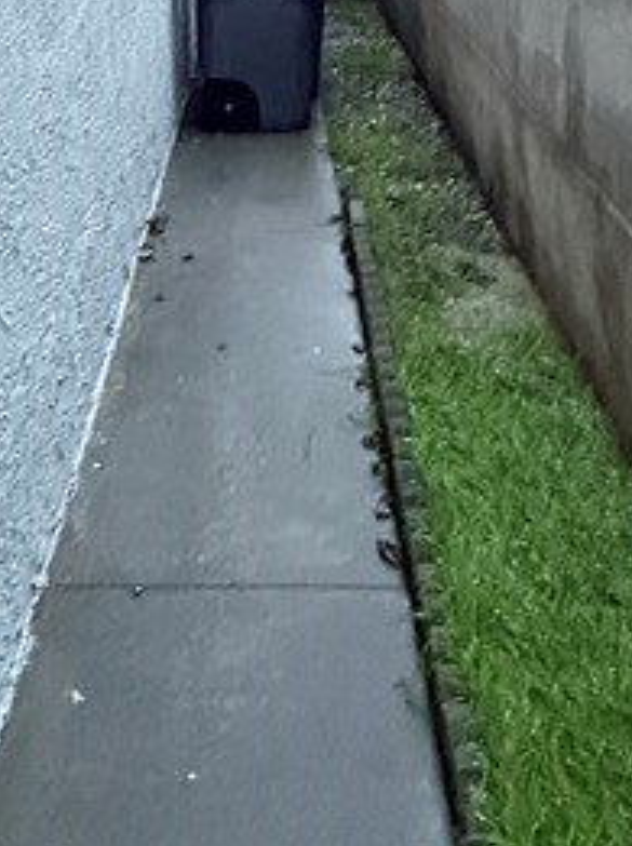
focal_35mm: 55
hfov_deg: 26.4
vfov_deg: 32.0
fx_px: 1342
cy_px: -19
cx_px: 253
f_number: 2.2
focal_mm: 2.22
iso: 1600
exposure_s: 1/39
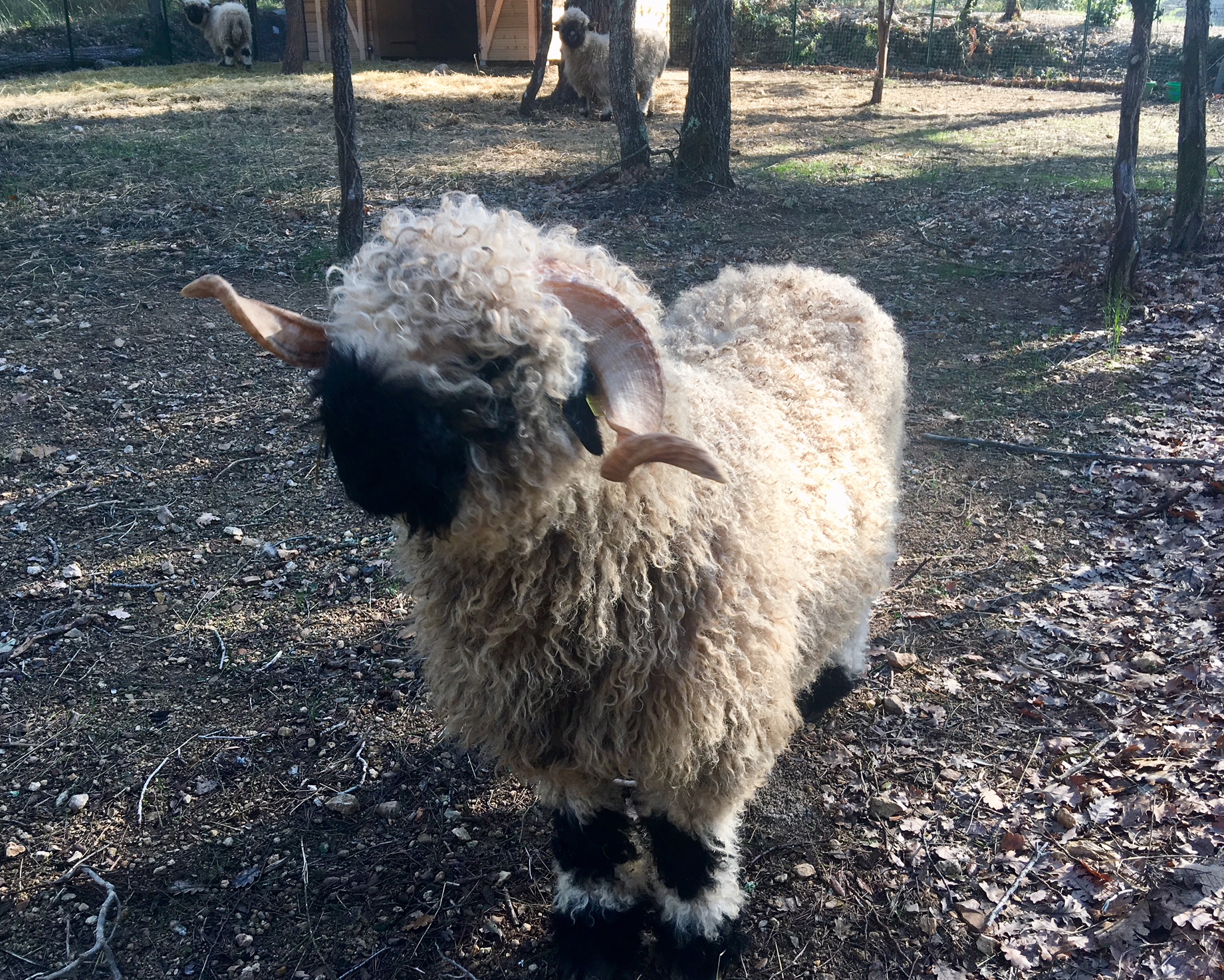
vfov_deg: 47.1
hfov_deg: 57.2
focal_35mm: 31
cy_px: 491
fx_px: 1123
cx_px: 595
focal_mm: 4.15
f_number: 2.2
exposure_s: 1/186
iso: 25
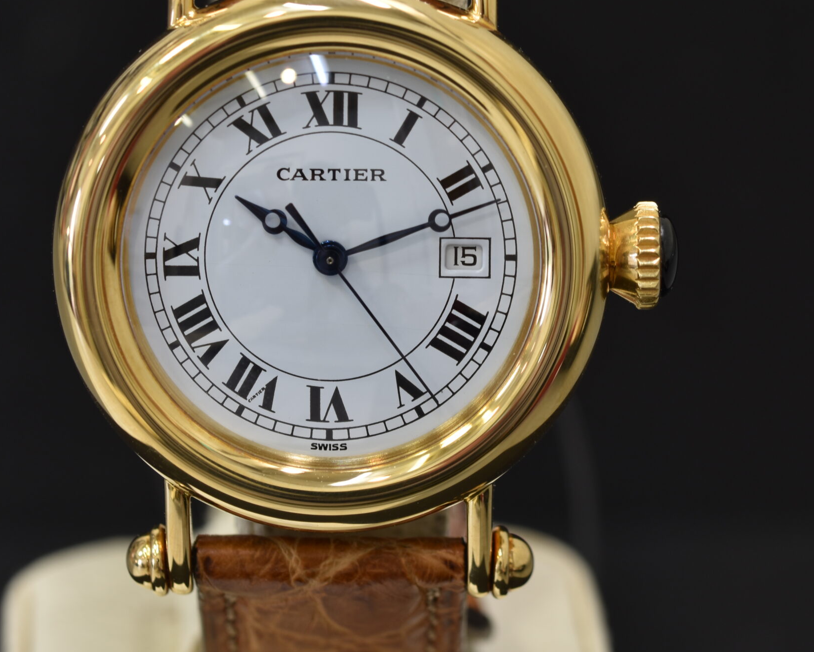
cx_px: 272
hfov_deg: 9.7
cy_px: 243
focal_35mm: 198
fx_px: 4771
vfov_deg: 7.8
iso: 100
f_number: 8
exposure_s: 1/6
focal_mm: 90
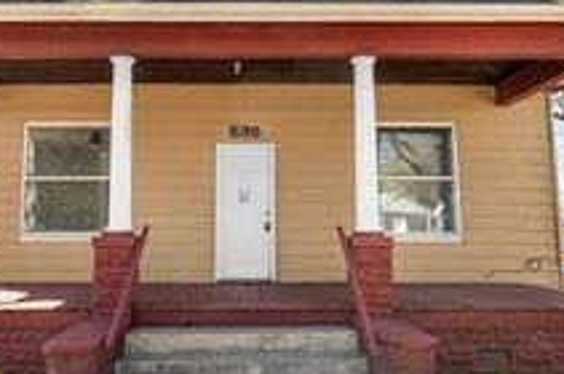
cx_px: 243
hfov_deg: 49.3
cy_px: 138
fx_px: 613
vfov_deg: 33.8
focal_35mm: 39
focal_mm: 16.5
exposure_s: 1/50
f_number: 8
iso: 200
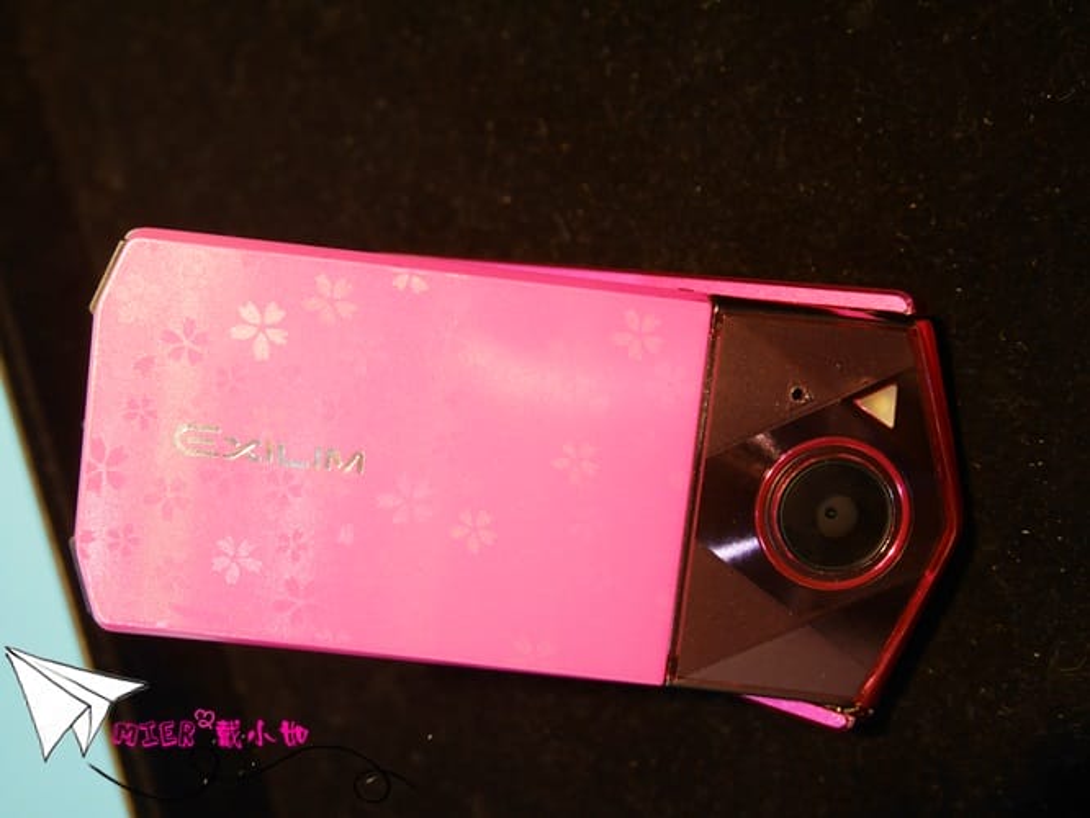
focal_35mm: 36
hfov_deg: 51.3
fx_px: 1134
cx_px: 545
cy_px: 409
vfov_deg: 39.7
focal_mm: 18
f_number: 4.2
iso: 500
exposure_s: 1/60
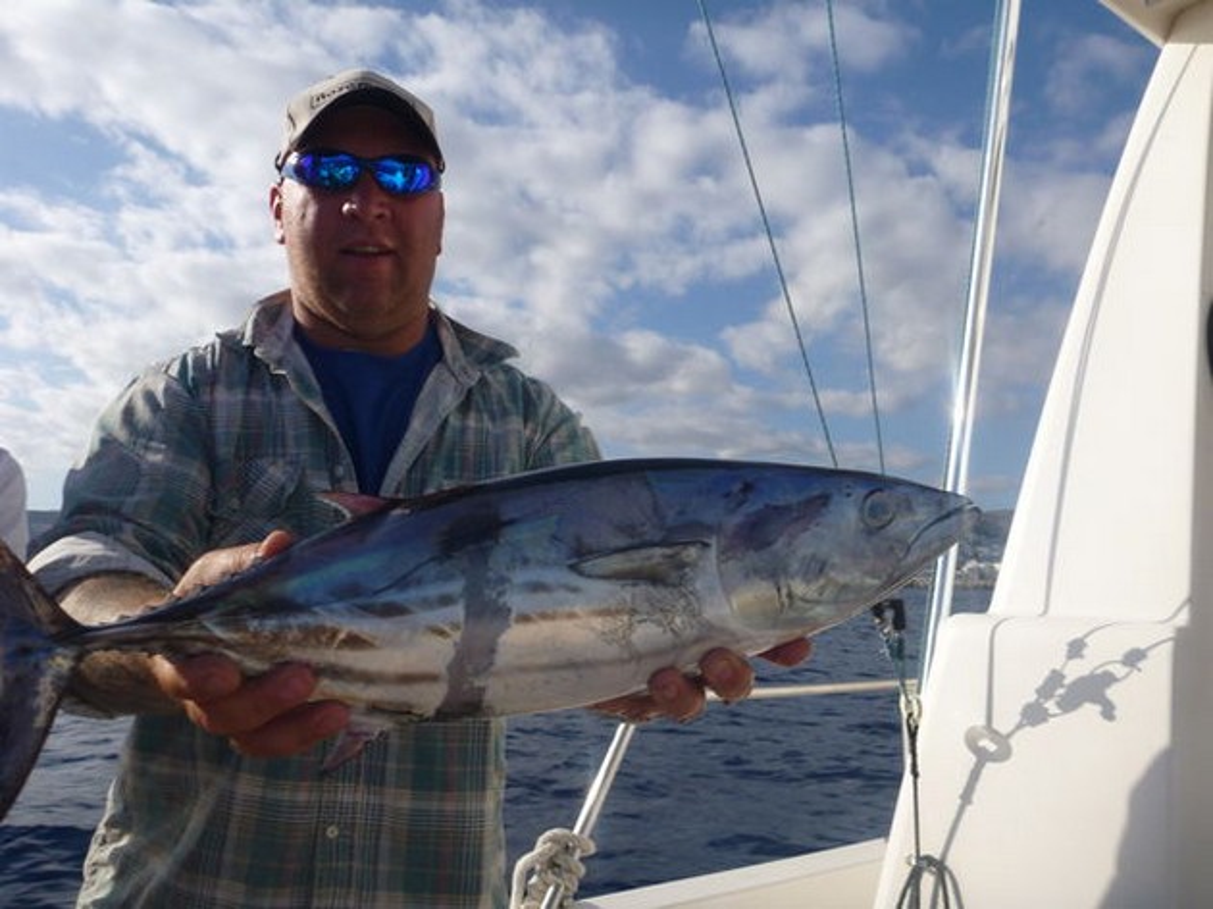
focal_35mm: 28
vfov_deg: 49.7
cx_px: 606
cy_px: 454
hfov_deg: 63.5
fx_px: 981
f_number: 10
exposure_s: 1/160
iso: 100
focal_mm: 4.9
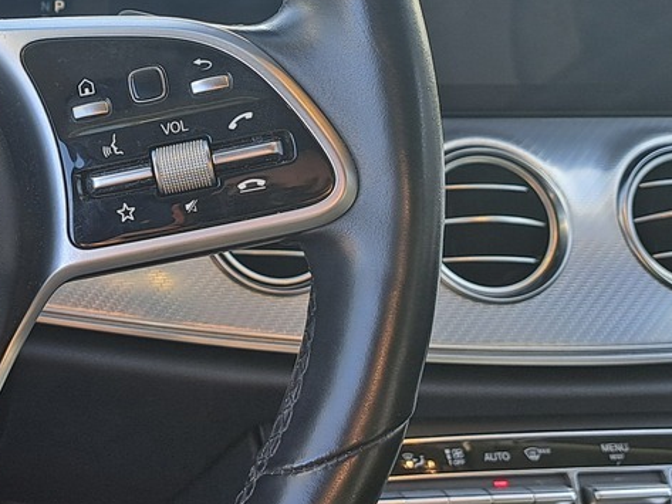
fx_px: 1418
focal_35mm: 73
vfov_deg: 20.1
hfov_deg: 25.0
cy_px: 166
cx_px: -44
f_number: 1.8
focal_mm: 5.23
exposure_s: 1/100
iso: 50
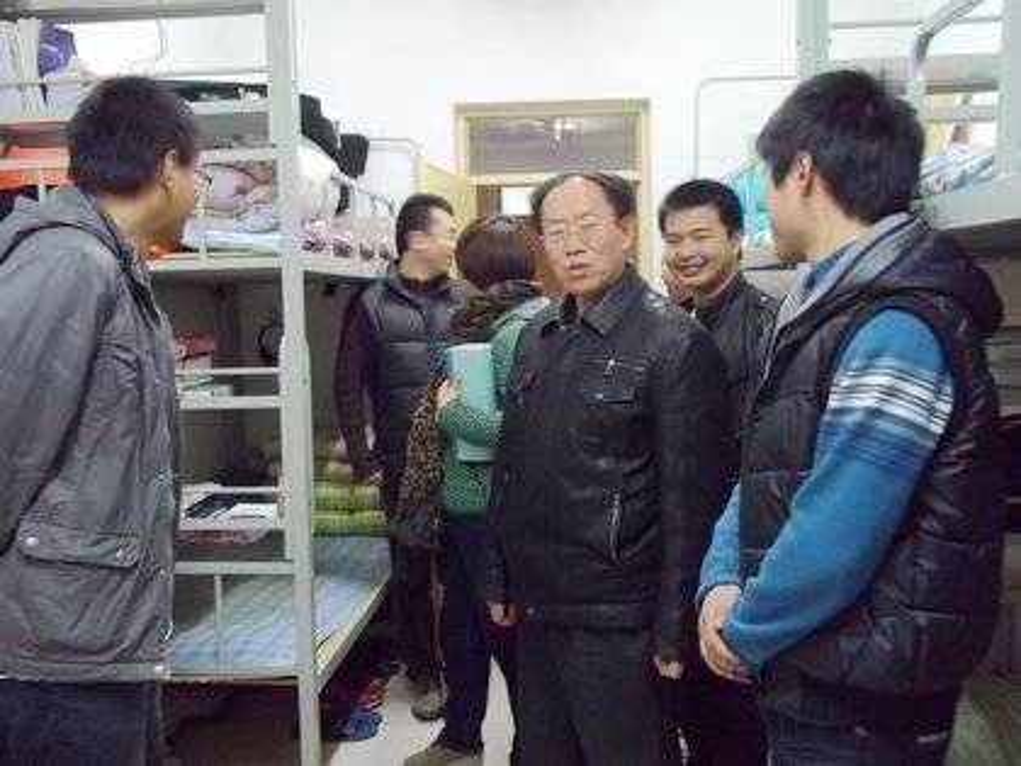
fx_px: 944
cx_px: 510
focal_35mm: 32
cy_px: 383
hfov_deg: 56.8
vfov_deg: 44.2
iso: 400
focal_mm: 5.7
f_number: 2.9
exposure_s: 1/8
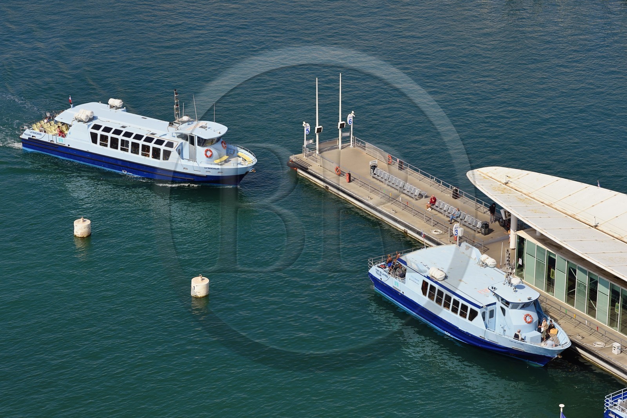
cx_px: 314
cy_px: 209
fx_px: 1742
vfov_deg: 13.7
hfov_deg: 20.4
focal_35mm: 100
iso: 200
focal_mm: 100
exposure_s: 1/250
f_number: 14
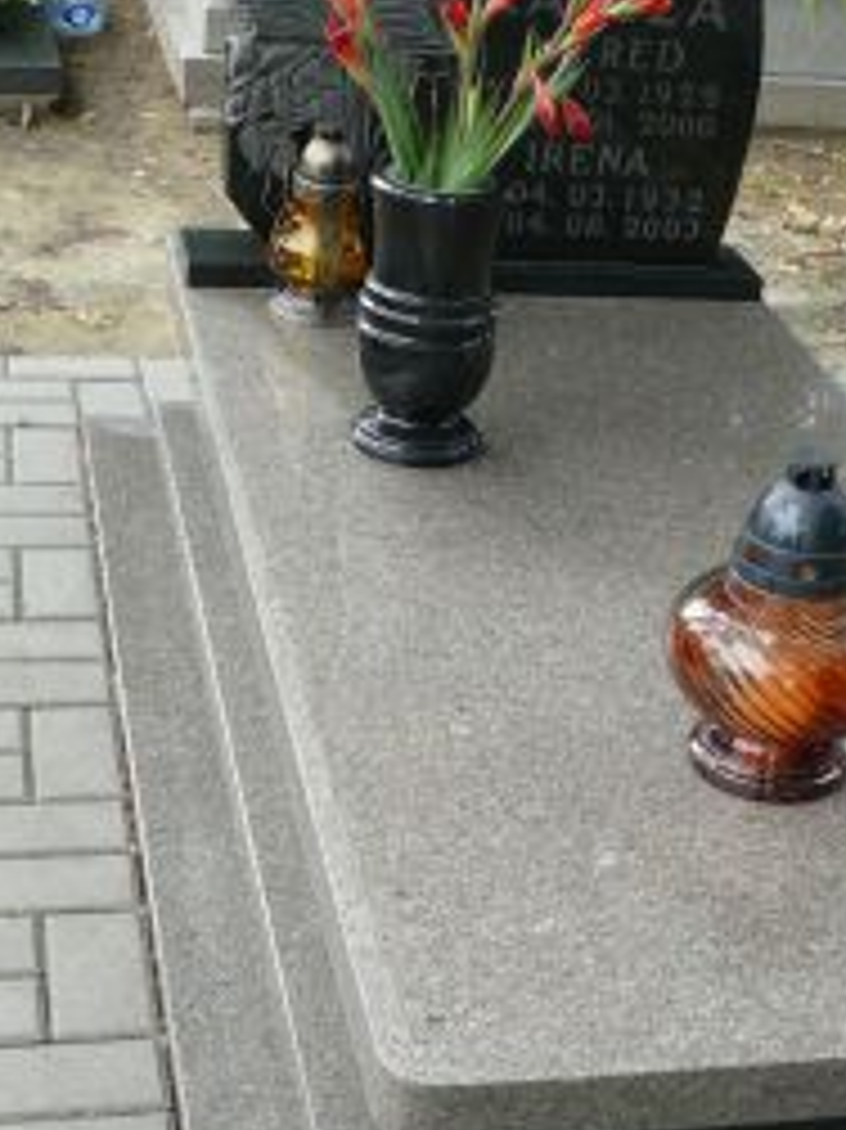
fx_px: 2185
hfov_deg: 21.8
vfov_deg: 28.9
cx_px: 616
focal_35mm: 67
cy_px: 680
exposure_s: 1/125
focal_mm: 7.4
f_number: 3.6
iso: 100
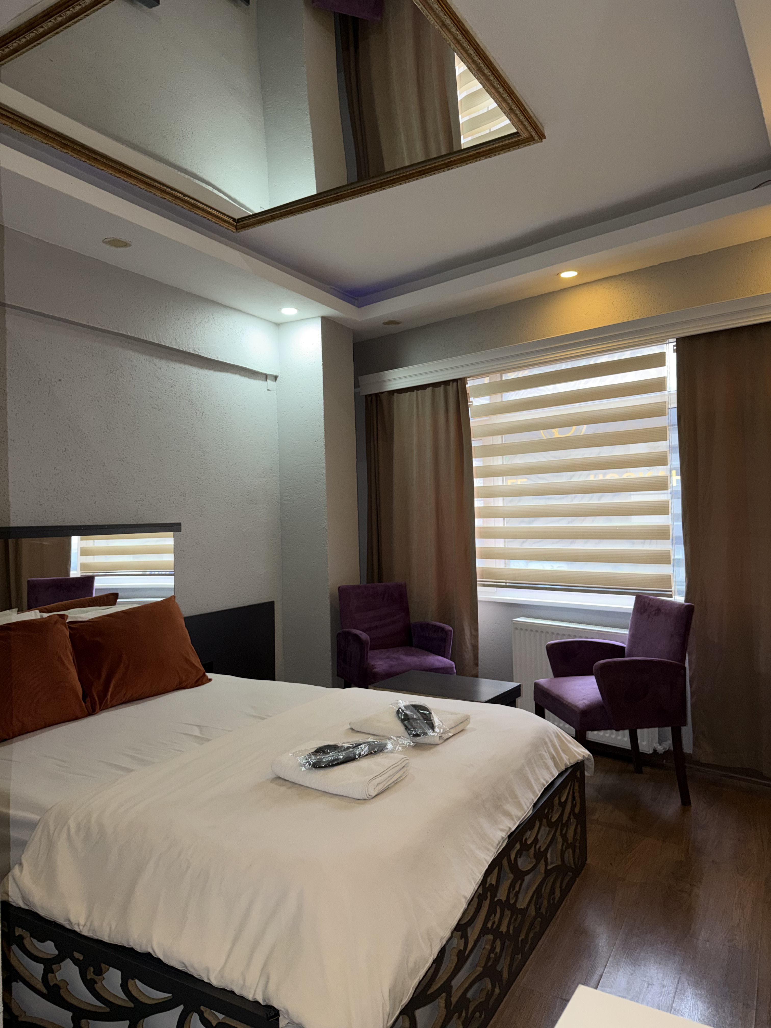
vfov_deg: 71.6
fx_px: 713
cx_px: 386
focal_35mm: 24
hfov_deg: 56.8
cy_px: 514
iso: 100
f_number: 1.78
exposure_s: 1/17
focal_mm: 6.76
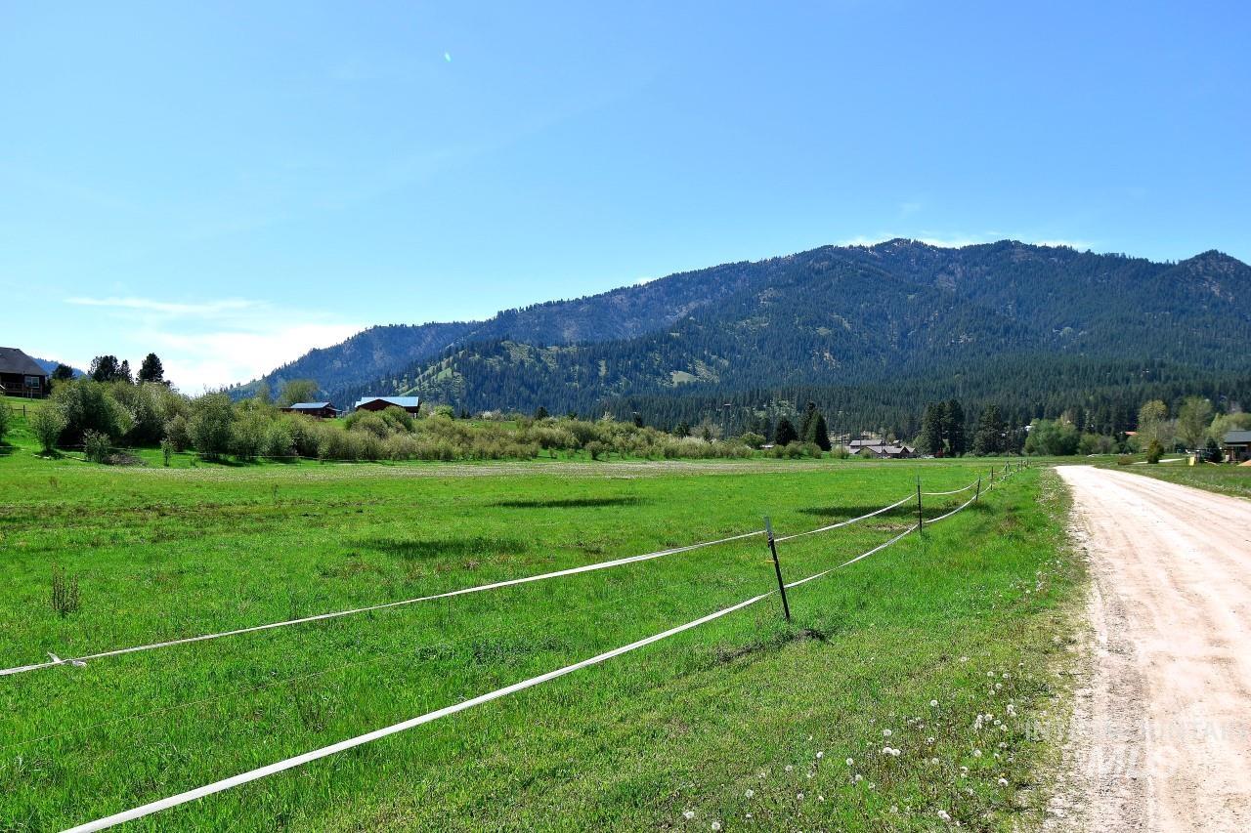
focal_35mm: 30
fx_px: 1042
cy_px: 416
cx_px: 626
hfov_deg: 61.9
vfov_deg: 43.6
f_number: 9
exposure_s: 1/320
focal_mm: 20
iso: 100
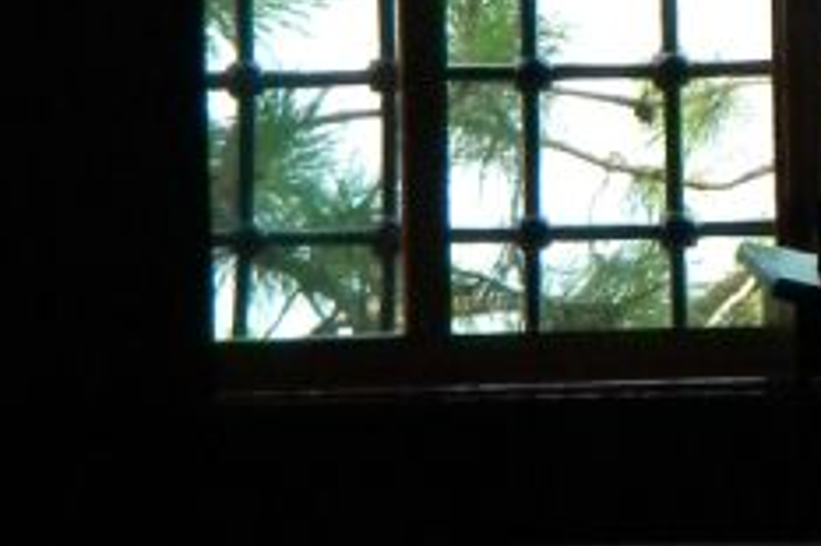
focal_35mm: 838
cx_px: 902
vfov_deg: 1.6
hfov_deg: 2.5
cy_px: -18
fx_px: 19097
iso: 400
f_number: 5.2
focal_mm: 33.1
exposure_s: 1/406
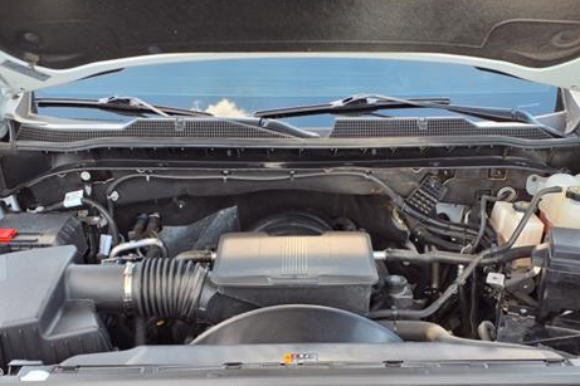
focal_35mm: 39
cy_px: 288
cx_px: 299
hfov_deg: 49.6
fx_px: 628
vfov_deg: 33.5
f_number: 1.9
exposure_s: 1/156
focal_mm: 3.58
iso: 40
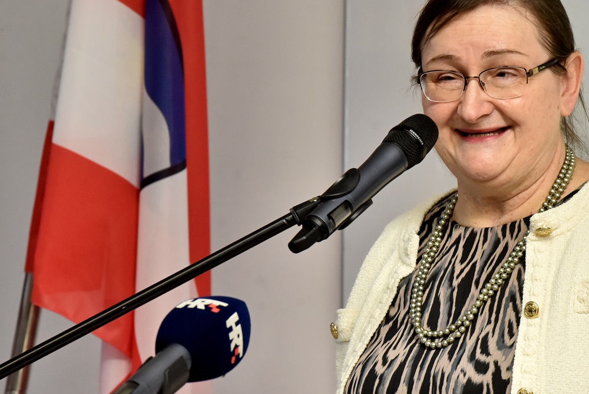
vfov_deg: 4.3
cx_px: 354
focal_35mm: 320
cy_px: 198
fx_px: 5238
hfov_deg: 6.4
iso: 2500
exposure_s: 1/250
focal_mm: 200
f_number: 6.3
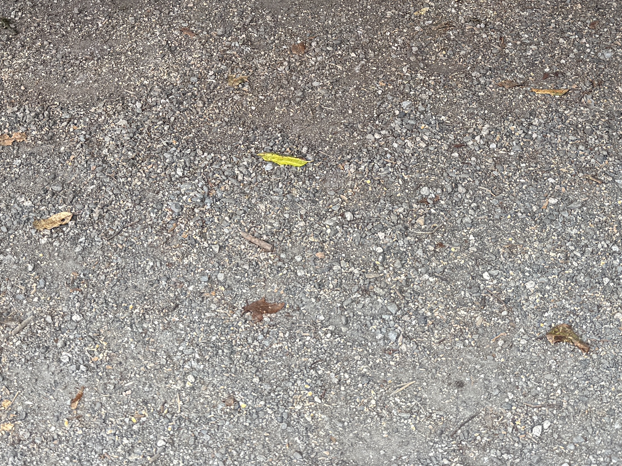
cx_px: 237
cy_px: -136
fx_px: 1114
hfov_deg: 31.1
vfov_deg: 21.4
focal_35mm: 62
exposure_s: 1/504
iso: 80
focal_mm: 6.76
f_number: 1.78
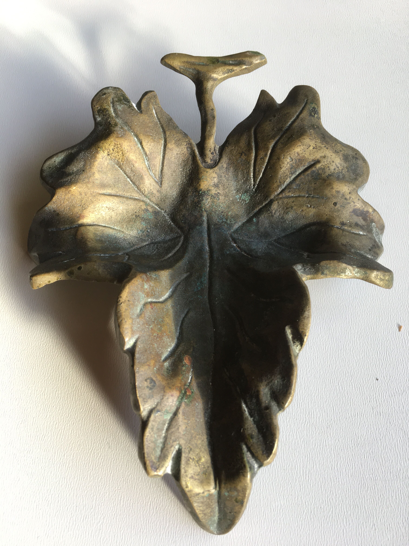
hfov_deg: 48.2
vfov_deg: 61.7
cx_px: 204
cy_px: 273
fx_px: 457
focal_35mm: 29
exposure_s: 1/100
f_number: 2.2
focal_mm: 4.15
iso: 40
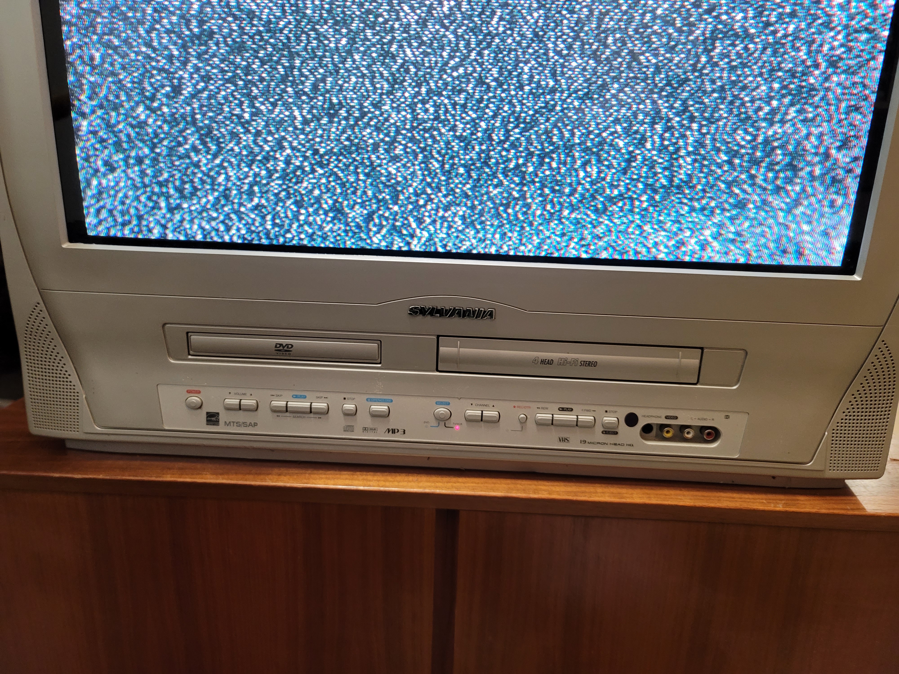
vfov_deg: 54.9
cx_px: 450
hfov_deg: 69.4
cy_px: 337
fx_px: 649
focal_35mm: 25
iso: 640
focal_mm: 7
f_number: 1.8
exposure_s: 1/40
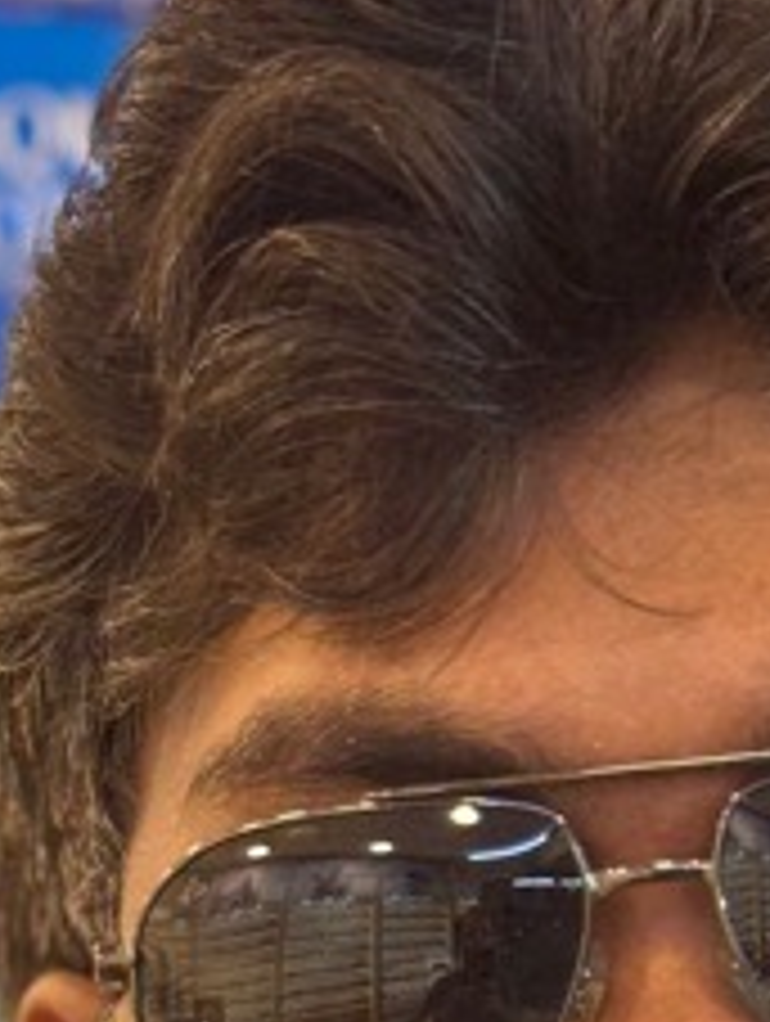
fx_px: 6240
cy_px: 1990
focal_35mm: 211
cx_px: 662
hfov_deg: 7.0
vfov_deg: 8.9
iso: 125
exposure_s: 1/50
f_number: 1.78
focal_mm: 6.76
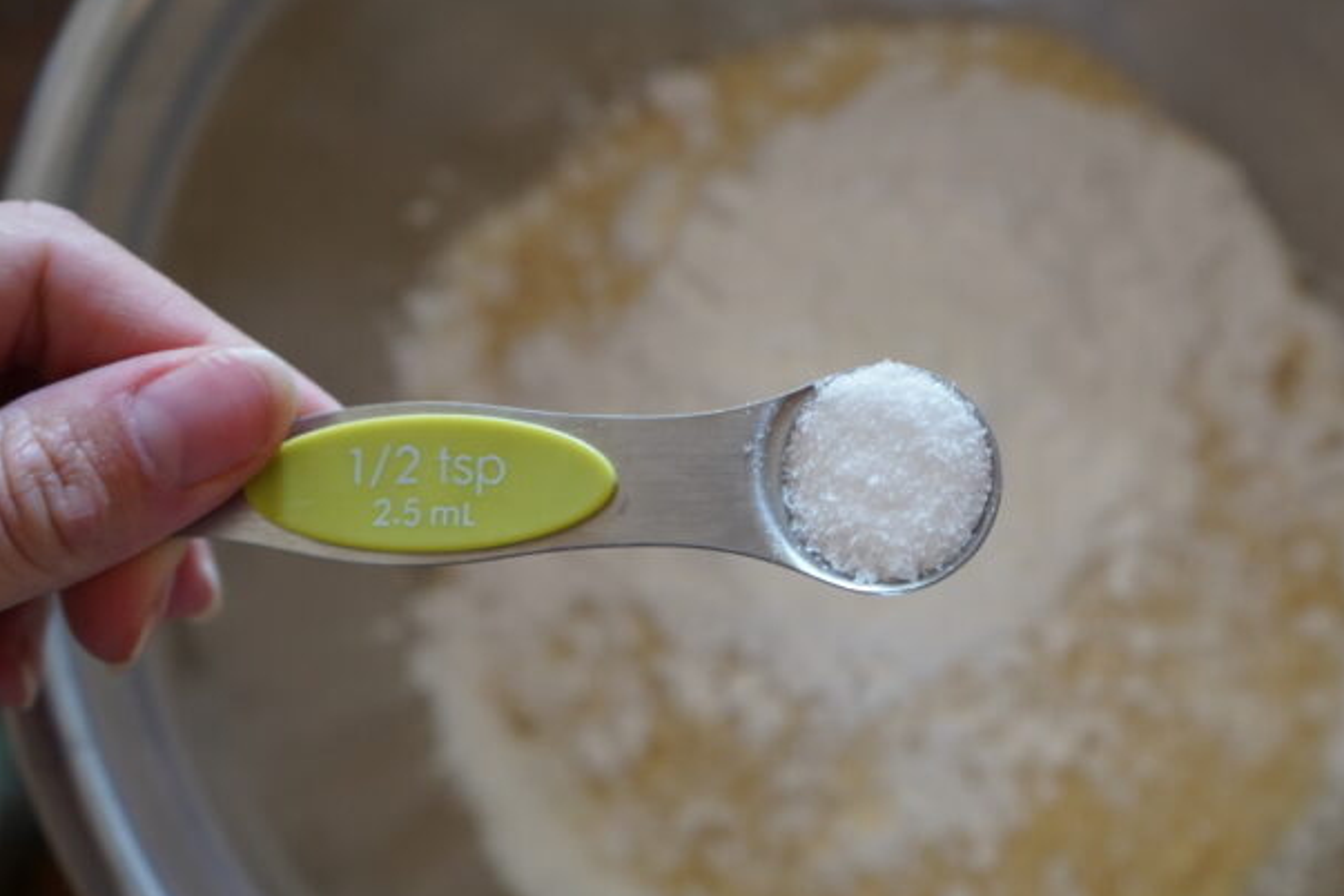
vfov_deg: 24.2
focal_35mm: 56
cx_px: 818
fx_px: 2091
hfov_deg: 35.5
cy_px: 469
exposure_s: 1/60
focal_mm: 33
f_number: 4
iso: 1250
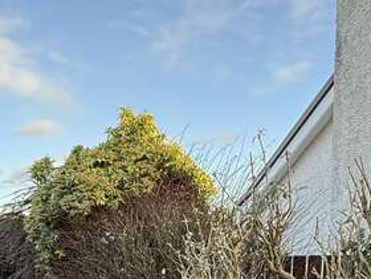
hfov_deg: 41.9
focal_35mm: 45
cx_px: 151
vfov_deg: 29.4
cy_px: 297
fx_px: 482
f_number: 2.2
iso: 64
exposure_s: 1/239
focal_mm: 2.22
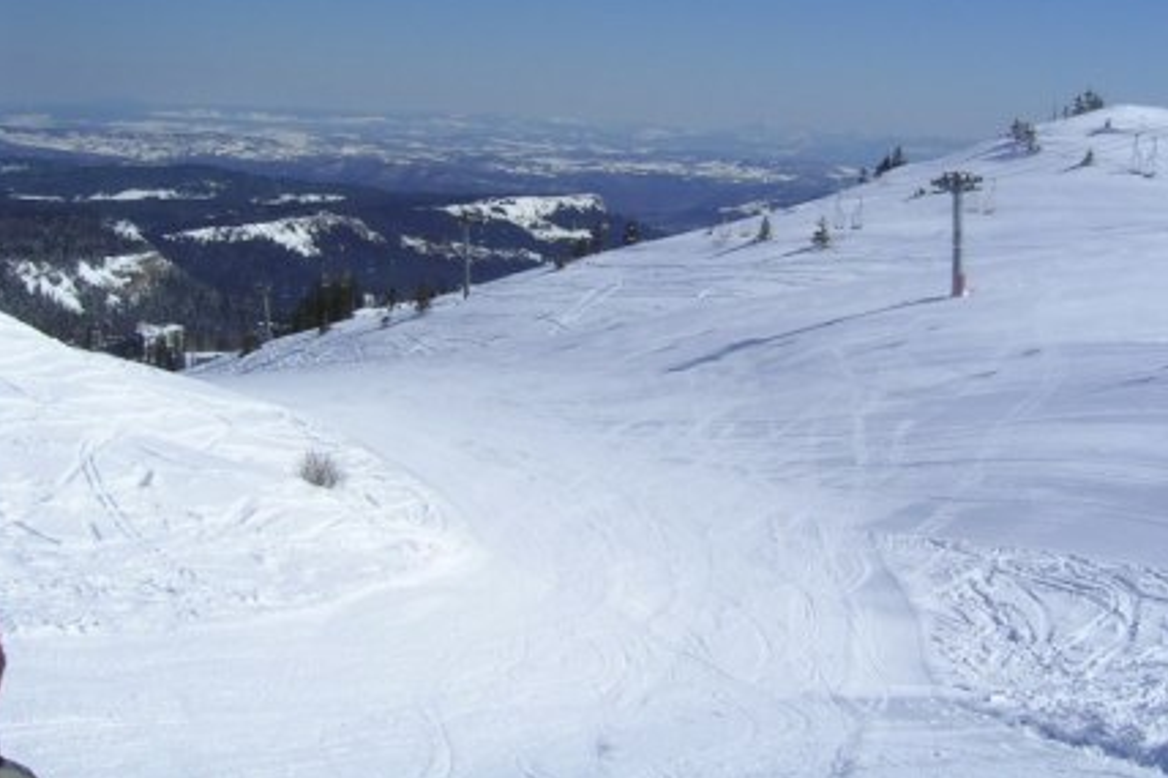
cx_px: 647
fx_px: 1362
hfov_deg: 46.3
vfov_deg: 31.7
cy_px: 298
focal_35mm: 42
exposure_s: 1/1608
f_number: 4.8
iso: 50
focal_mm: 5.6
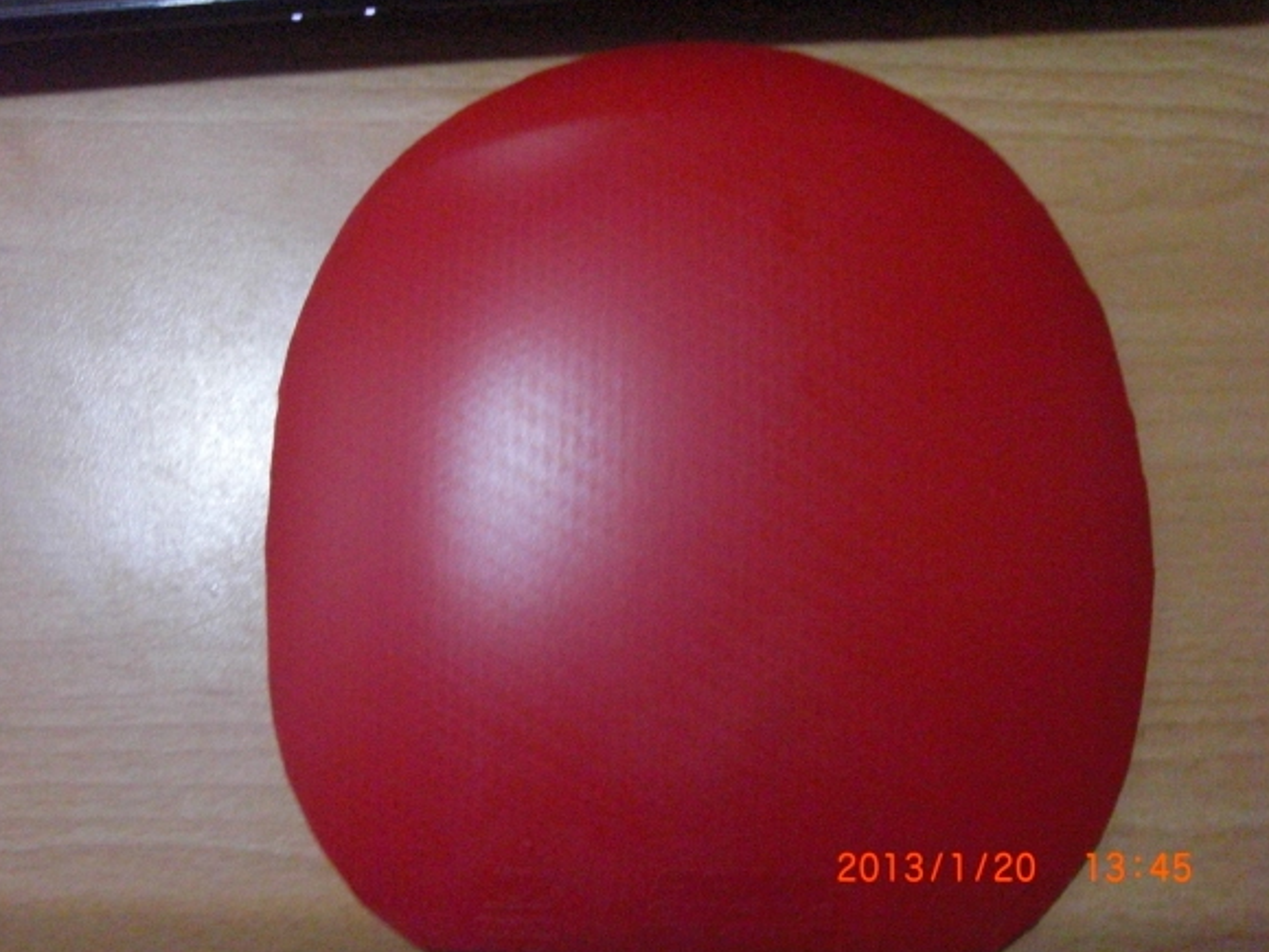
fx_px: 1539
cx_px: 576
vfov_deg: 34.3
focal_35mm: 42
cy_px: 450
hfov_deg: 44.8
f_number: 2.7
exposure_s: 1/30
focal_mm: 6.2
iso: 800
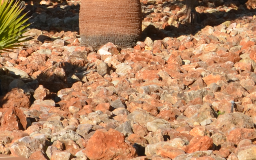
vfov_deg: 8.3
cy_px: 26
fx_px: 1102
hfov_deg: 12.5
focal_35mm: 158
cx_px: 402
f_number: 10
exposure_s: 1/200
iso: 100
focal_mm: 22
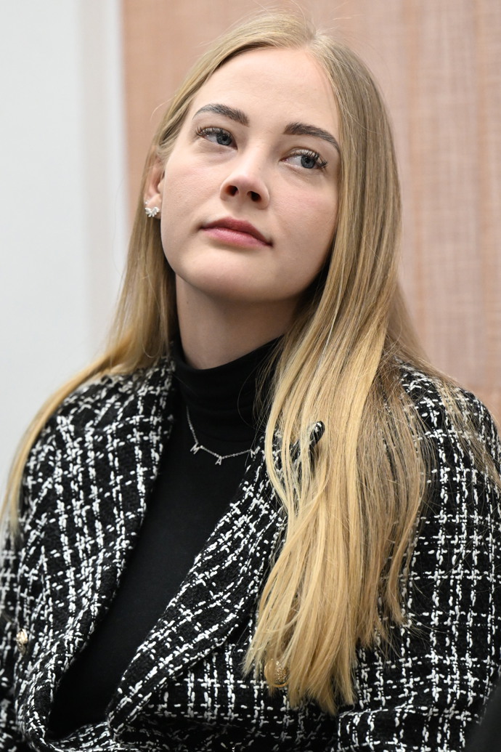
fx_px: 5323
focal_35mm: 255
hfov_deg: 5.4
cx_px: 250
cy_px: 376
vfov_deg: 8.1
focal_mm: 170
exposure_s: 1/1000
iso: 4000
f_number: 3.5
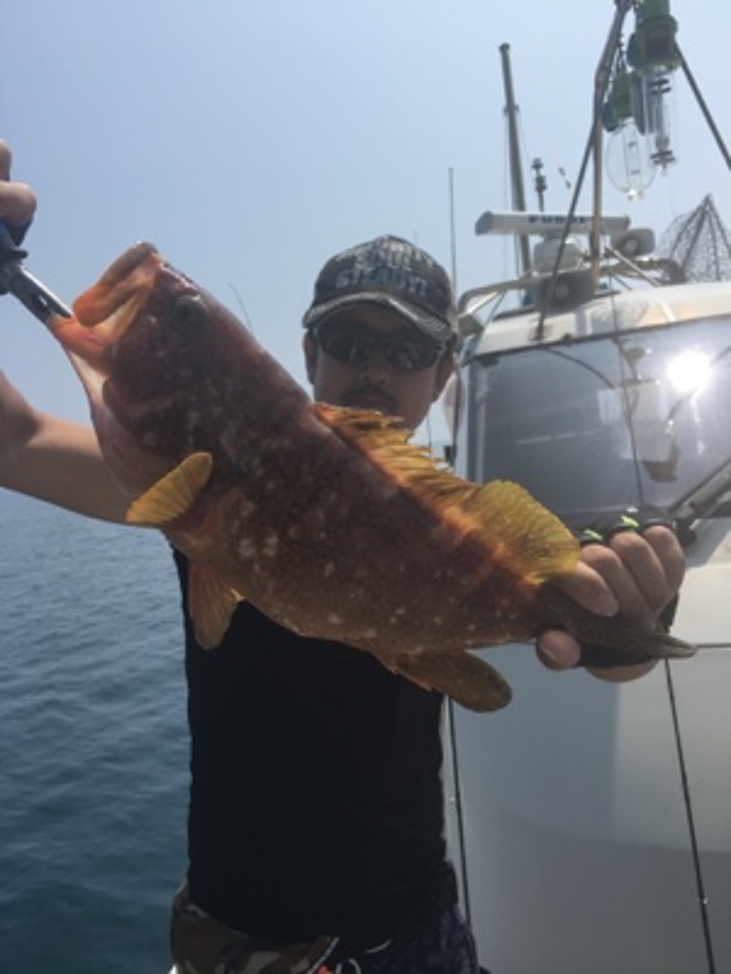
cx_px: 366
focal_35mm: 29
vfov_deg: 61.7
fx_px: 817
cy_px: 487
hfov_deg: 48.2
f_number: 2.2
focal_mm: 4.15
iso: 25
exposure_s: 1/2262
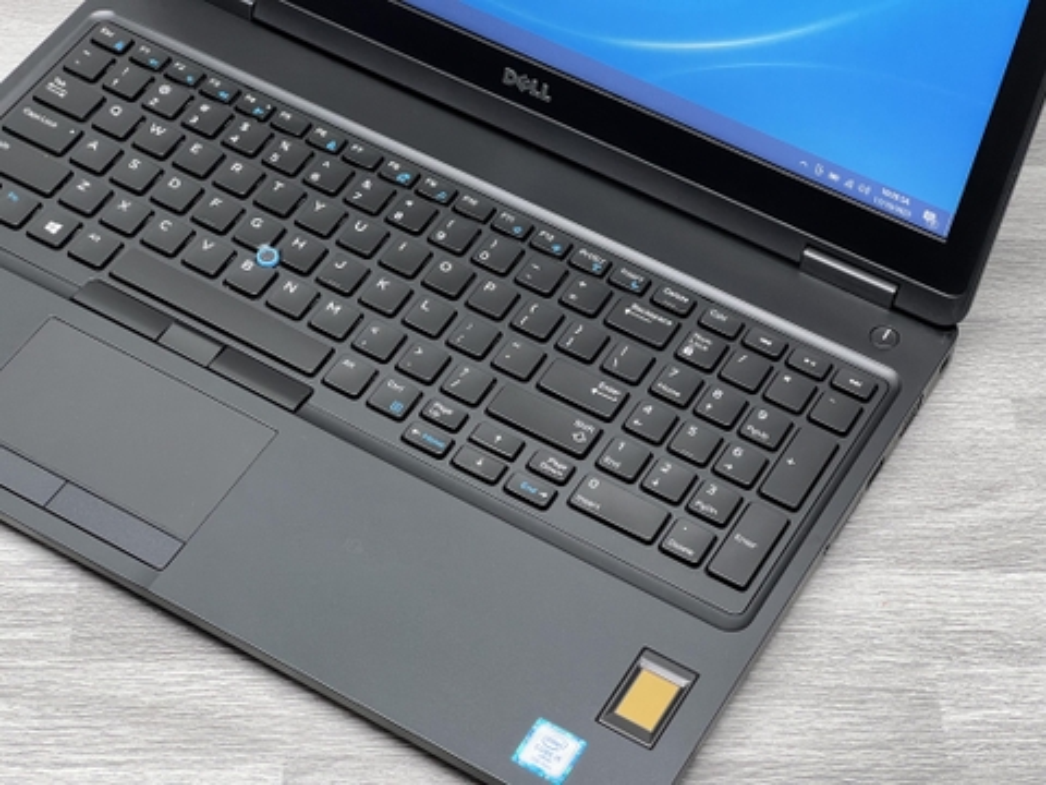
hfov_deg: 25.3
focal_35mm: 77
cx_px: 523
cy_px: 392
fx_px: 2327
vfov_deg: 19.1
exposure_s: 1/50
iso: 320
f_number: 2.8
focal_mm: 9
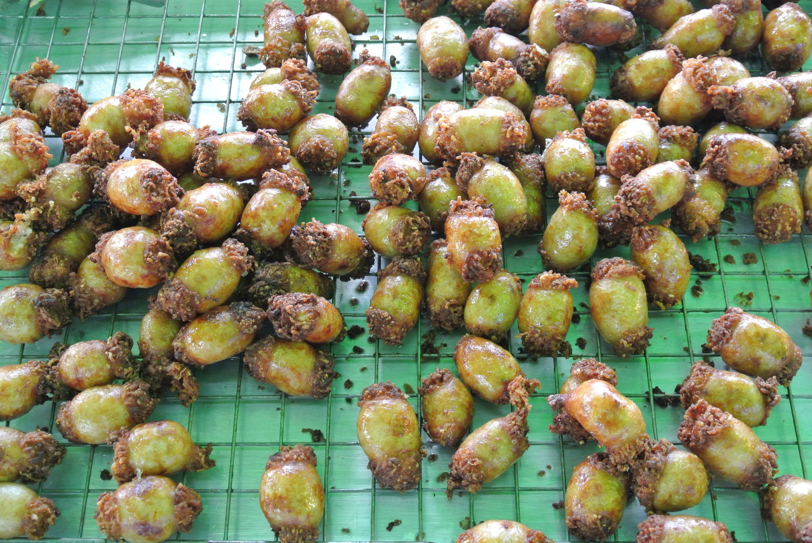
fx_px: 1152
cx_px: 406
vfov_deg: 26.6
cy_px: 272
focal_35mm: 51
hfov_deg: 38.8
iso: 720
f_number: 4.8
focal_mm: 18.9
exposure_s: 1/30
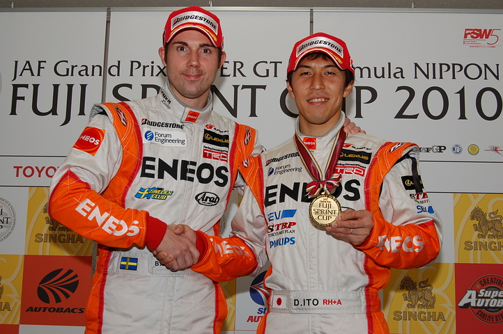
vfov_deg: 26.4
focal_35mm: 51
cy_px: 167
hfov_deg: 38.9
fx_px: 712
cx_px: 252
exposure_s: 1/60
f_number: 8
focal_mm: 34
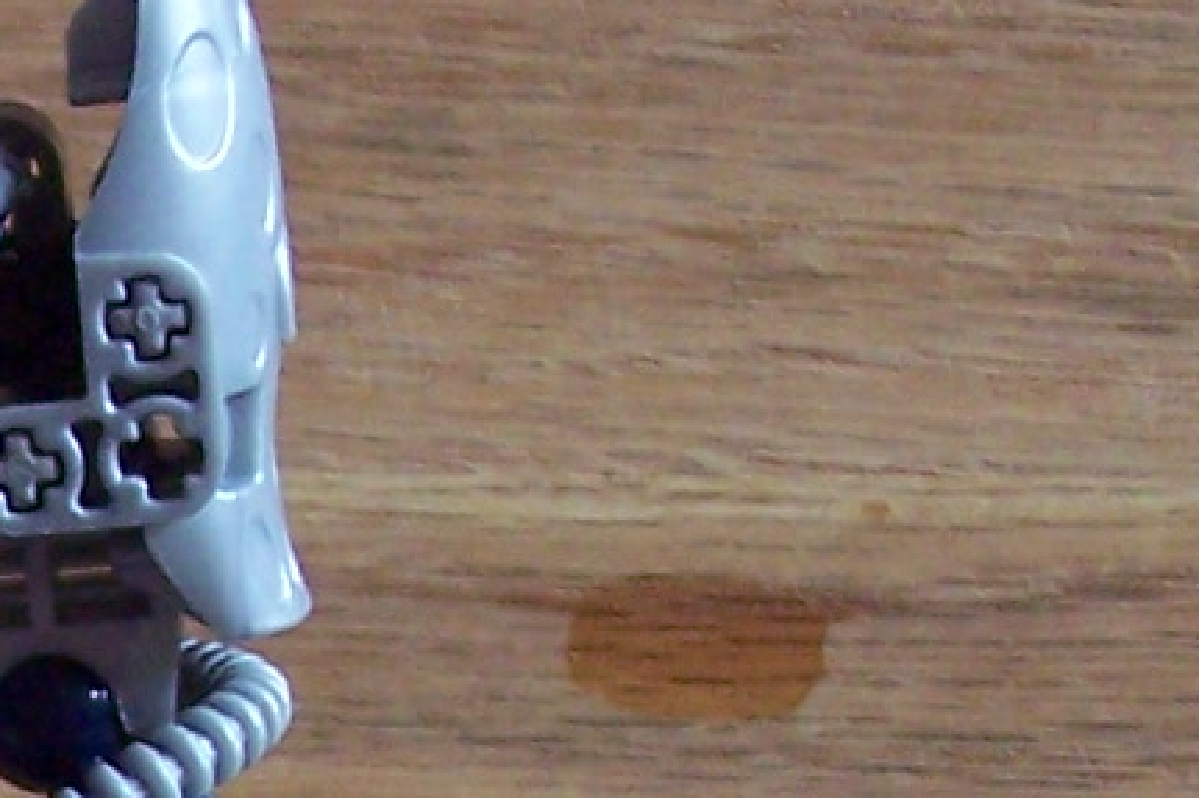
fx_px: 7224
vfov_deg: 6.3
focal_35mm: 217
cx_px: -1074
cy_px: 1087
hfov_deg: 9.0
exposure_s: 1/8
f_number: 3.4
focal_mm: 8
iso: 200
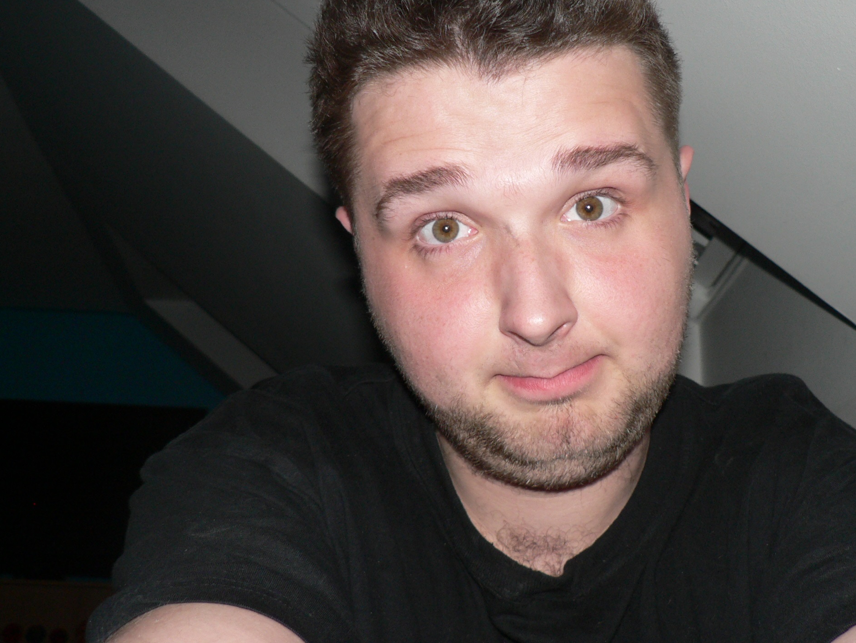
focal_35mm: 43
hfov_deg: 43.7
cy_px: 277
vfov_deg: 33.6
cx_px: 488
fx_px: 1064
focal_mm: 6
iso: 100
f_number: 2.8
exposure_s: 1/60
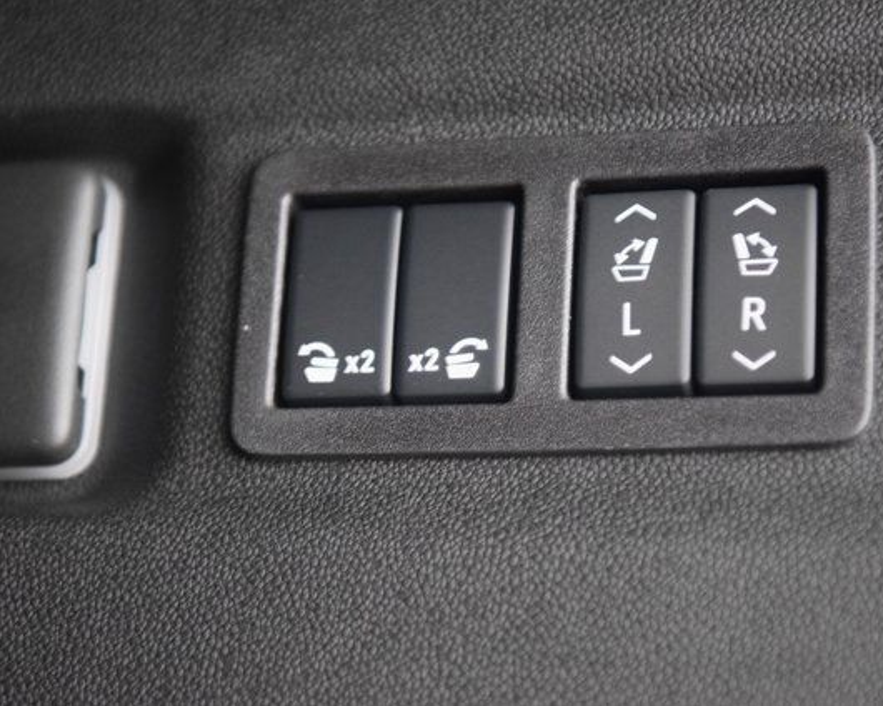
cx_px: 400
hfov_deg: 16.2
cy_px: 352
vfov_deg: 13.0
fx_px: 3110
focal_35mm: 119
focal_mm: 70
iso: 3200
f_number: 2.8
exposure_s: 1/6
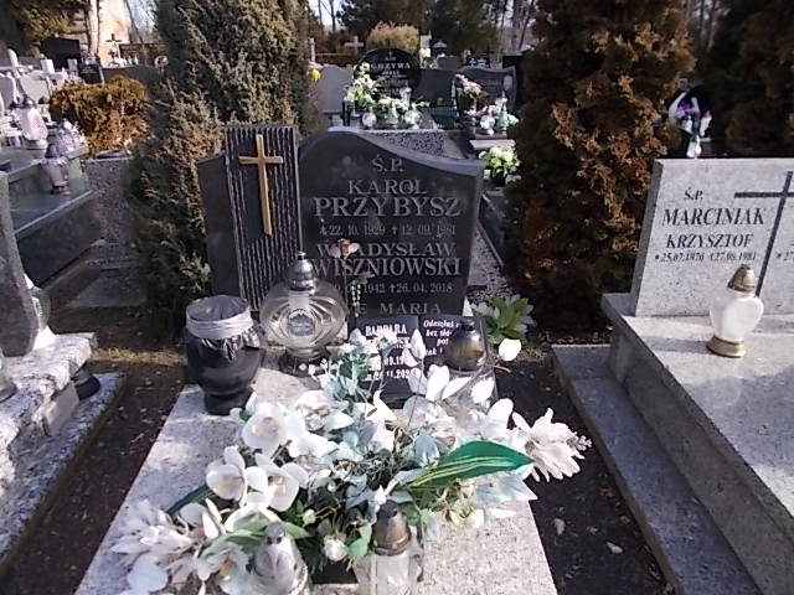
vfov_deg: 53.1
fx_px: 596
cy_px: 298
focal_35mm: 26
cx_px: 397
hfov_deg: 67.3
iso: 80
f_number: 3.2
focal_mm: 4.6
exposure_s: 1/400
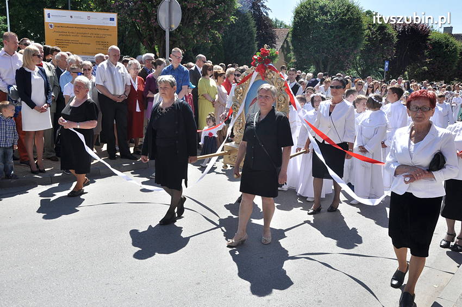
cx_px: 231
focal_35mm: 36
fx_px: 462
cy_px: 154
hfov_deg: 53.2
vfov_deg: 36.8
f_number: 11
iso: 400
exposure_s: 1/500
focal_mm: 24
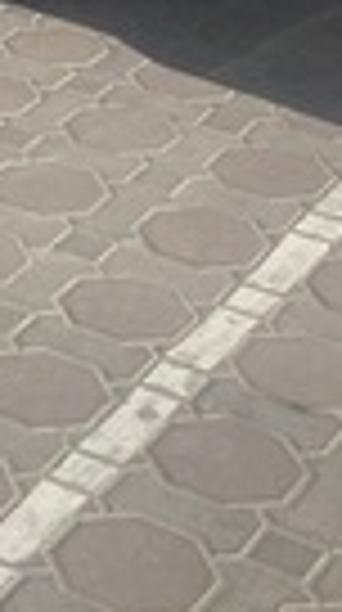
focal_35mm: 125
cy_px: -356
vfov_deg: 15.6
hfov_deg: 8.7
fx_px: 2025
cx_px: -518
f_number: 1.8
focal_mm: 4.25
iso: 32
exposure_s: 1/4115
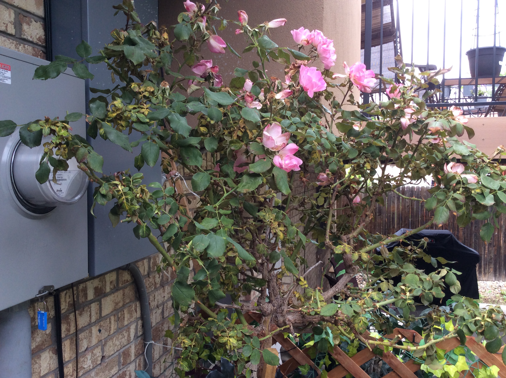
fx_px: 467
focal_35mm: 32
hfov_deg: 56.9
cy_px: 189
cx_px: 253
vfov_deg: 44.1
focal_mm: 3.3
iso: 32
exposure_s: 1/163
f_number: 2.4
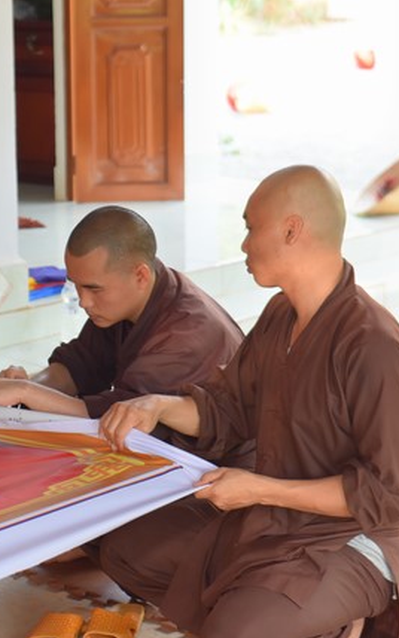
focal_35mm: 108
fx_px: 1880
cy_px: 320
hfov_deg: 12.0
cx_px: 57
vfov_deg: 19.3
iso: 400
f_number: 3.5
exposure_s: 1/100
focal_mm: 70
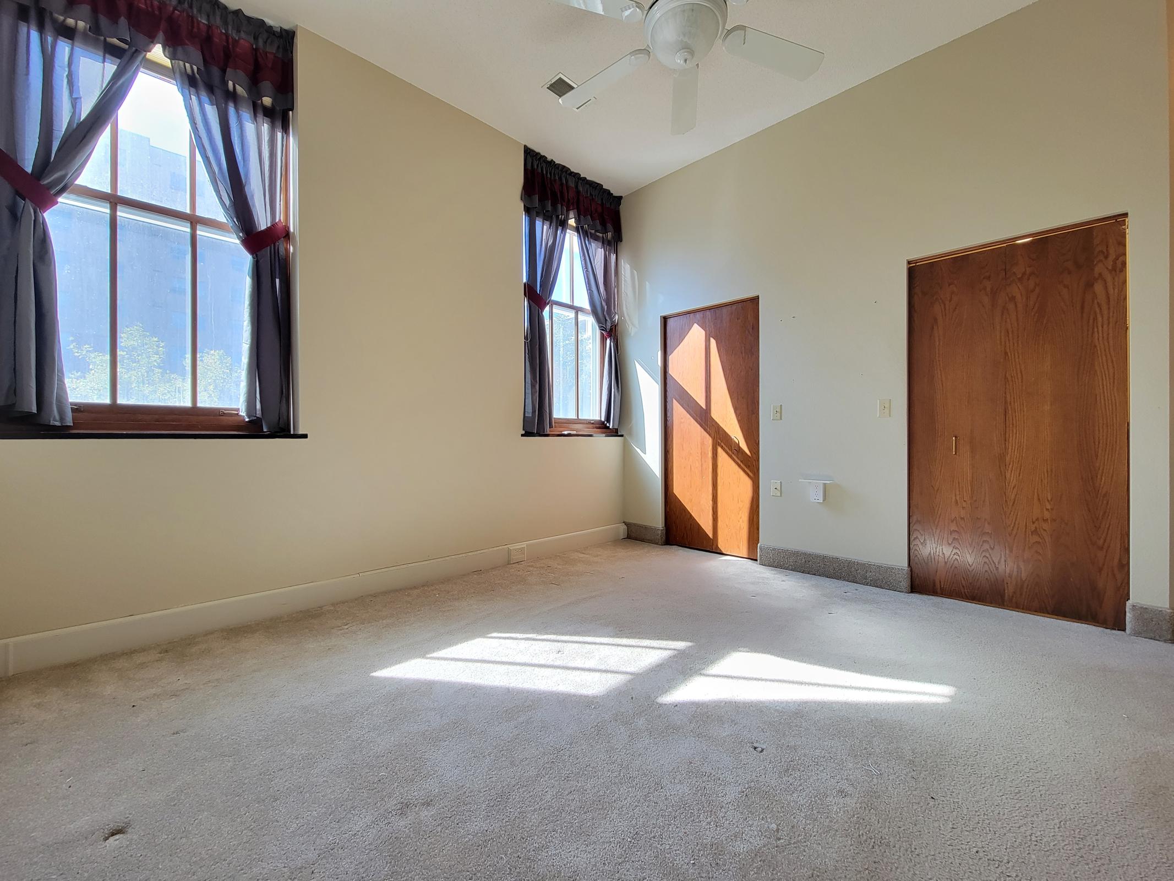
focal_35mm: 13
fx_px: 441
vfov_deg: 89.9
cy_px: 440
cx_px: 587
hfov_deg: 106.2
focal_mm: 2.2
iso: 125
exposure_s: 1/60
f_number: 2.2
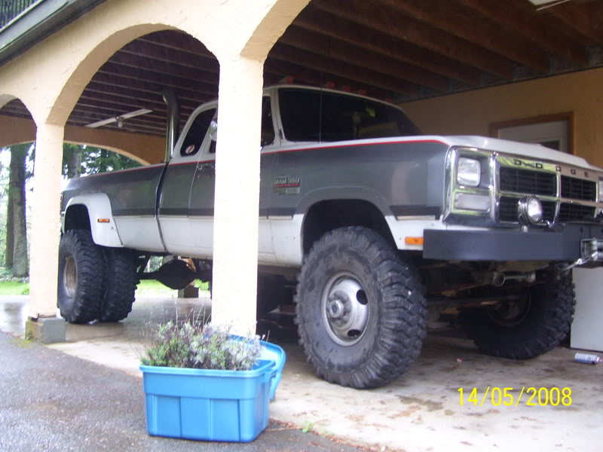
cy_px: 226
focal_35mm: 37
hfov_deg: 50.1
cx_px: 302
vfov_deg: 38.7
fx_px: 645
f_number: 2.7
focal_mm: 6
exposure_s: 1/30
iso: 125
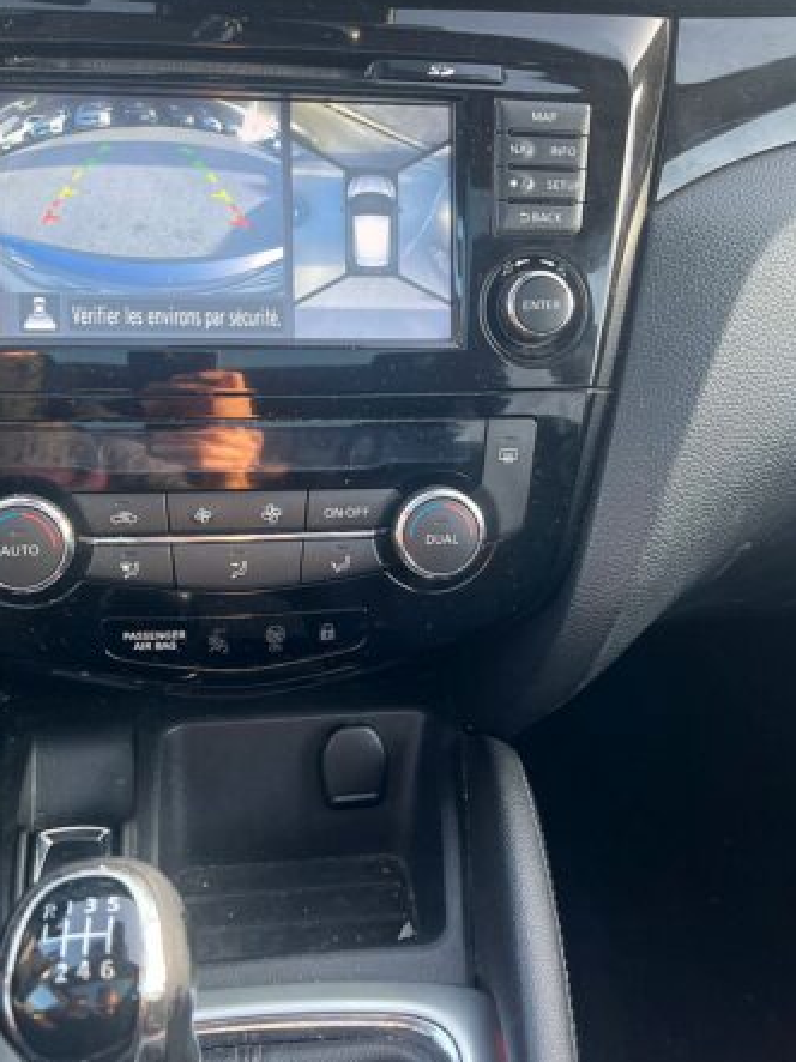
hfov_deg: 38.6
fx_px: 1135
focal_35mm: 37
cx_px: 370
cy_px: 491
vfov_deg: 50.1
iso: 100
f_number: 1.5
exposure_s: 1/121
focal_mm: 5.7
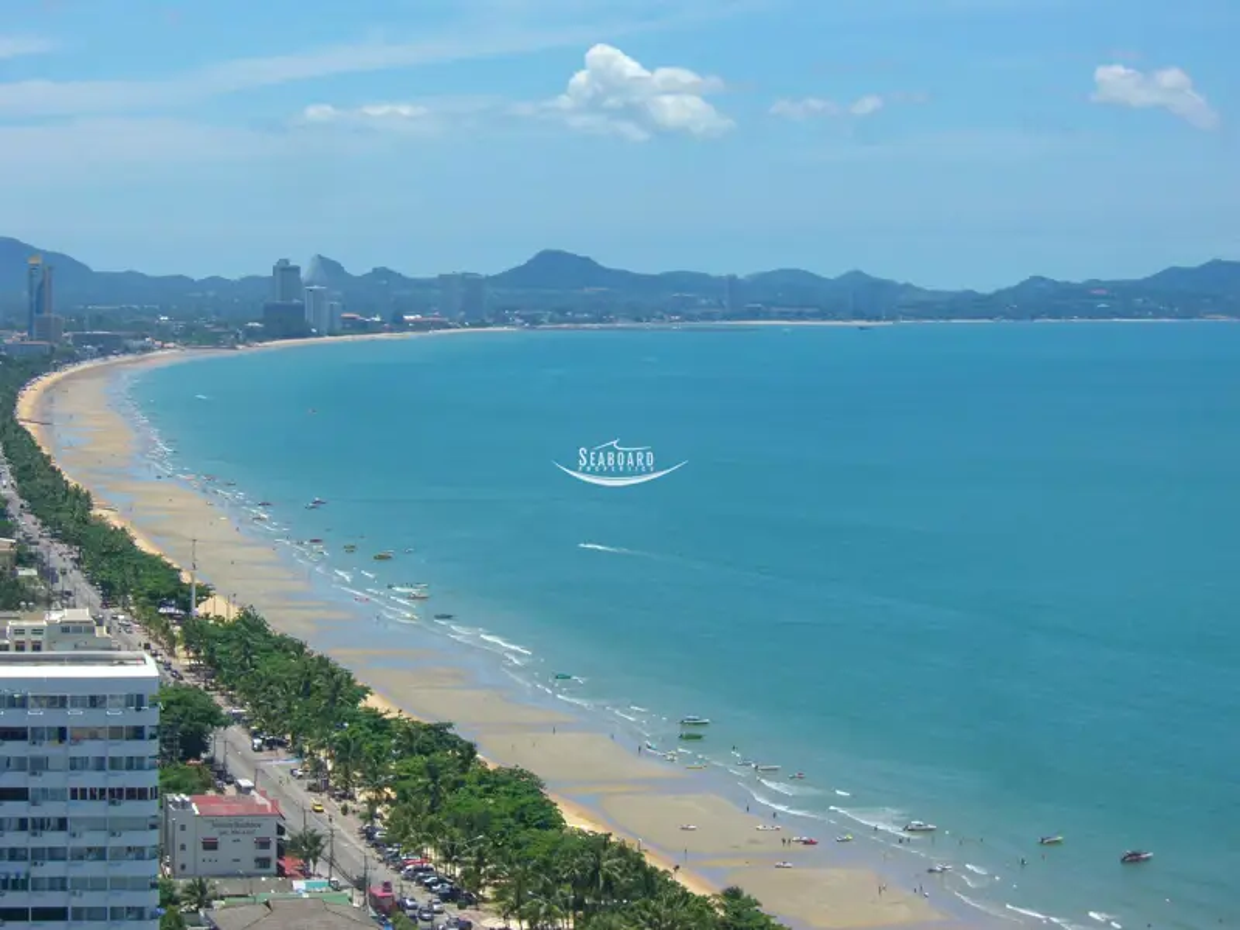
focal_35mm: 114
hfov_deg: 17.3
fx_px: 4084
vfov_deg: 13.0
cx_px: 620
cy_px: 465
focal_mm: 23.7
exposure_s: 1/100
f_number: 10.8
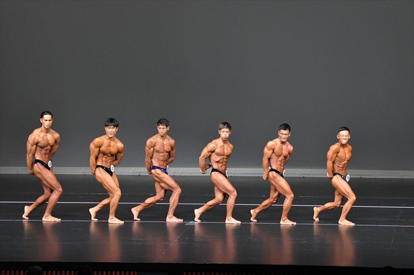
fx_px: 1931
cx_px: 207
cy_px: 138
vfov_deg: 8.2
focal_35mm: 168
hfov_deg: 12.2
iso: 5000
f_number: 5.6
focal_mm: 112
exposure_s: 1/400
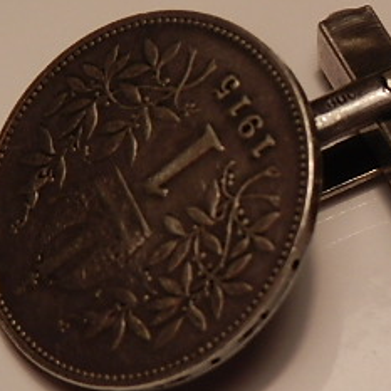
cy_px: 144
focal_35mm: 160
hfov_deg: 10.7
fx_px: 2045
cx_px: 510
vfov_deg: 10.9
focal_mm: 11.9
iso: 250
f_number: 4.4
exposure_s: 1/100
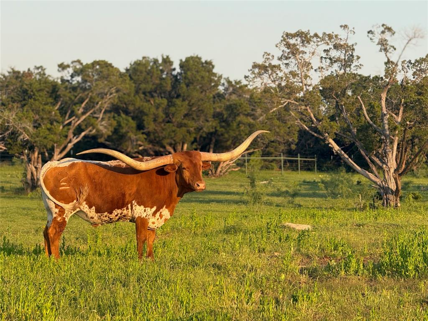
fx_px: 1484
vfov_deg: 12.3
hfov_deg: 16.4
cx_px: 214
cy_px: 160
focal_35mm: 120
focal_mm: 15.66
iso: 64
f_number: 2.8
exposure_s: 1/426
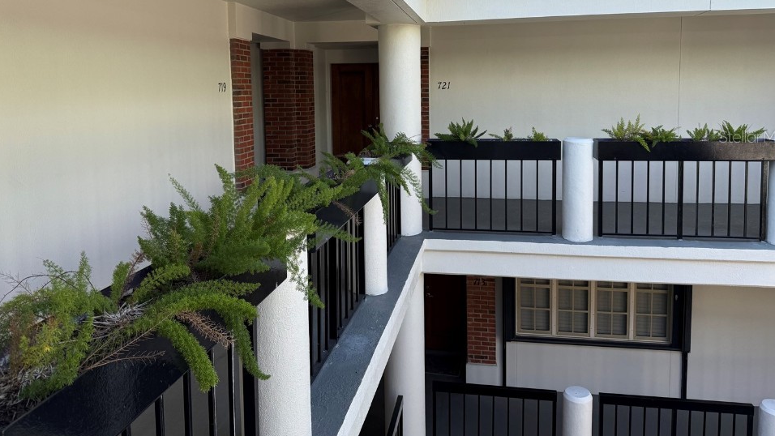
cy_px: 136
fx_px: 575
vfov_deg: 40.8
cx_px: 380
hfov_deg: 67.9
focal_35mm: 28
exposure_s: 1/967
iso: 100
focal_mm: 6.76
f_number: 1.78
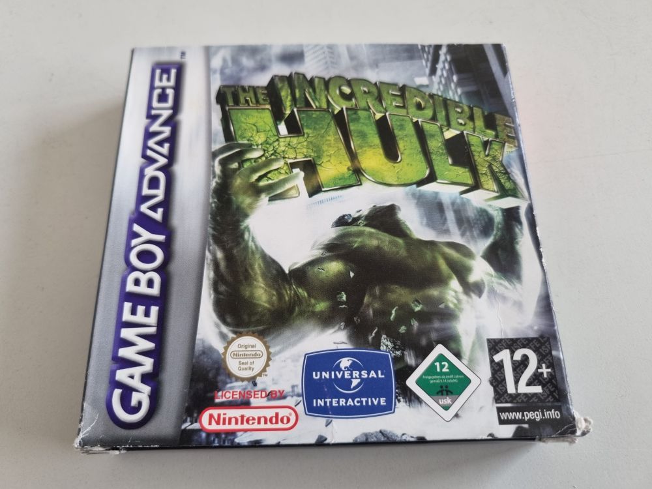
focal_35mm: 26
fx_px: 490
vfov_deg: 53.1
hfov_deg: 67.3
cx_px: 326
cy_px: 244
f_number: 1.8
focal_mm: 5.4
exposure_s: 1/100
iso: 125
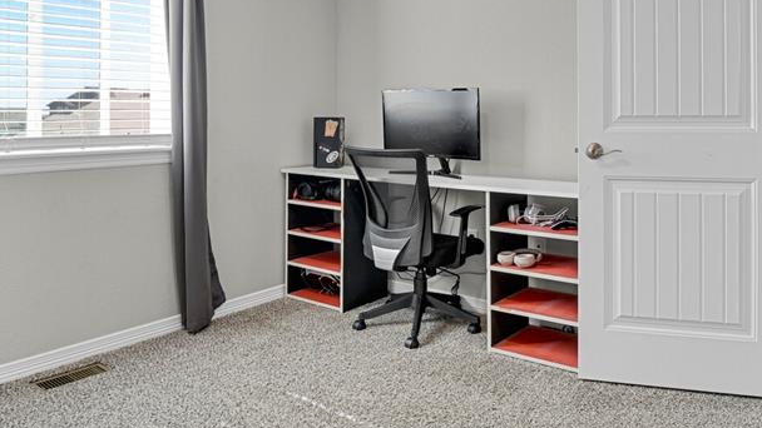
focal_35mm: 30
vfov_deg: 38.0
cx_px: 411
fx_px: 606
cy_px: 109
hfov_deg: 64.2
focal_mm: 17
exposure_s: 1
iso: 250
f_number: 8
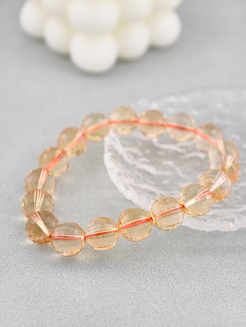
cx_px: 123
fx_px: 803
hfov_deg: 17.4
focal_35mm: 85
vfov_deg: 23.0
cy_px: 164
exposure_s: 1/160
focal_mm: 22.48
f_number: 2.67
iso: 125
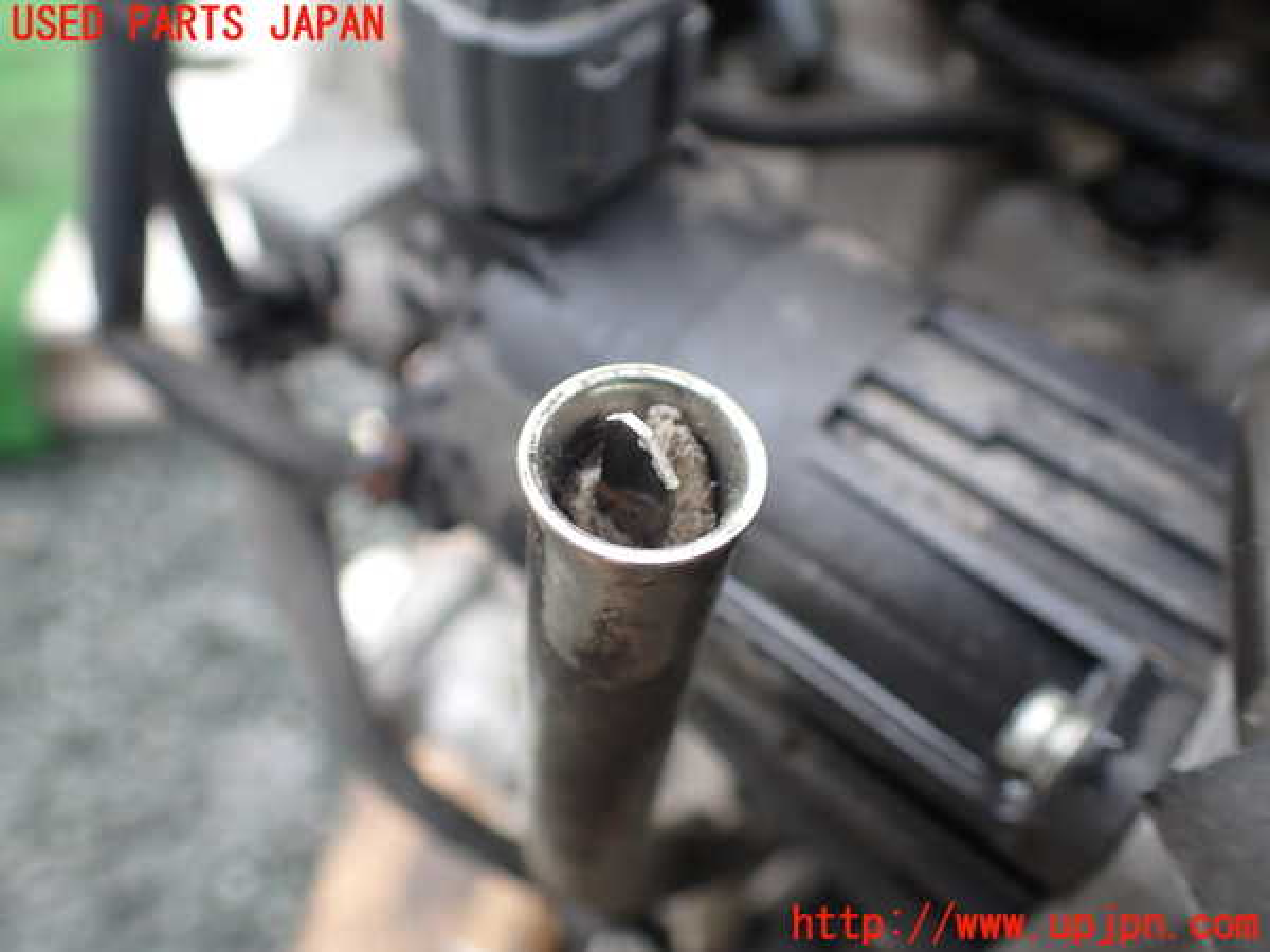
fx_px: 1101
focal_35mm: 30
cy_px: 476
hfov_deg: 60.0
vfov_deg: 46.8
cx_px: 635
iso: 100
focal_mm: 5.4
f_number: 2.3
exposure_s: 1/125
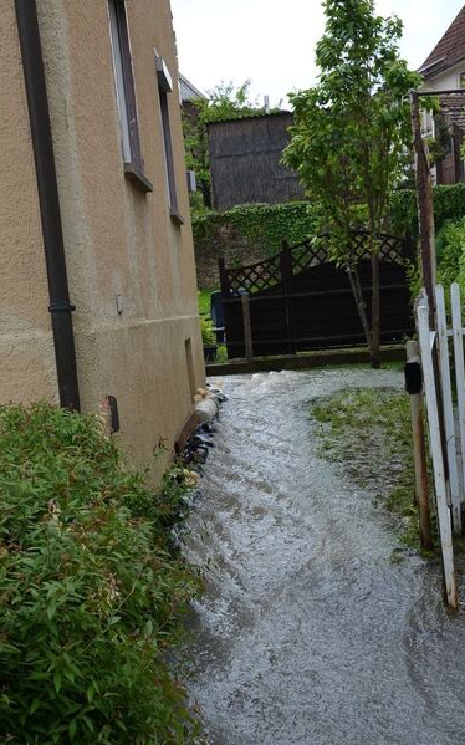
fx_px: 1075
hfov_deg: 24.3
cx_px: 305
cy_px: 454
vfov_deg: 38.0
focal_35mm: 53
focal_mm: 26
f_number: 7.1
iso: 100
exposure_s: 1/200
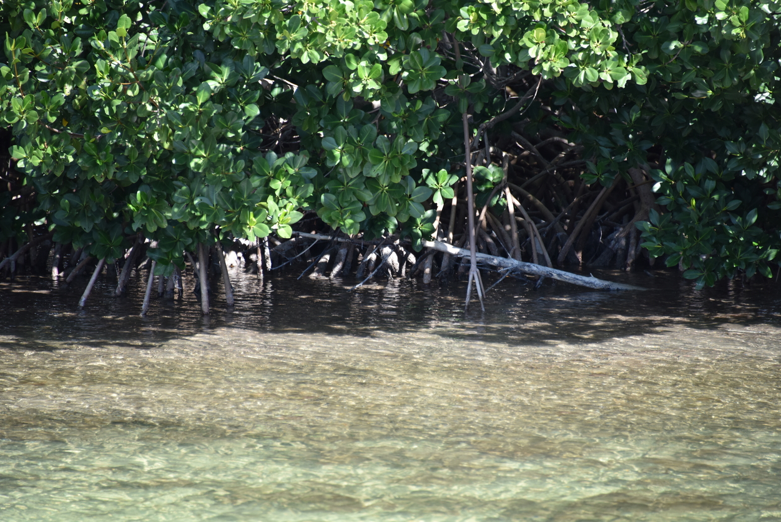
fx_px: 6662
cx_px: 398
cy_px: 259
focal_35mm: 307
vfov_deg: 4.5
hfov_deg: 6.7
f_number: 5.6
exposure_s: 1/640
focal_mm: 300
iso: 720
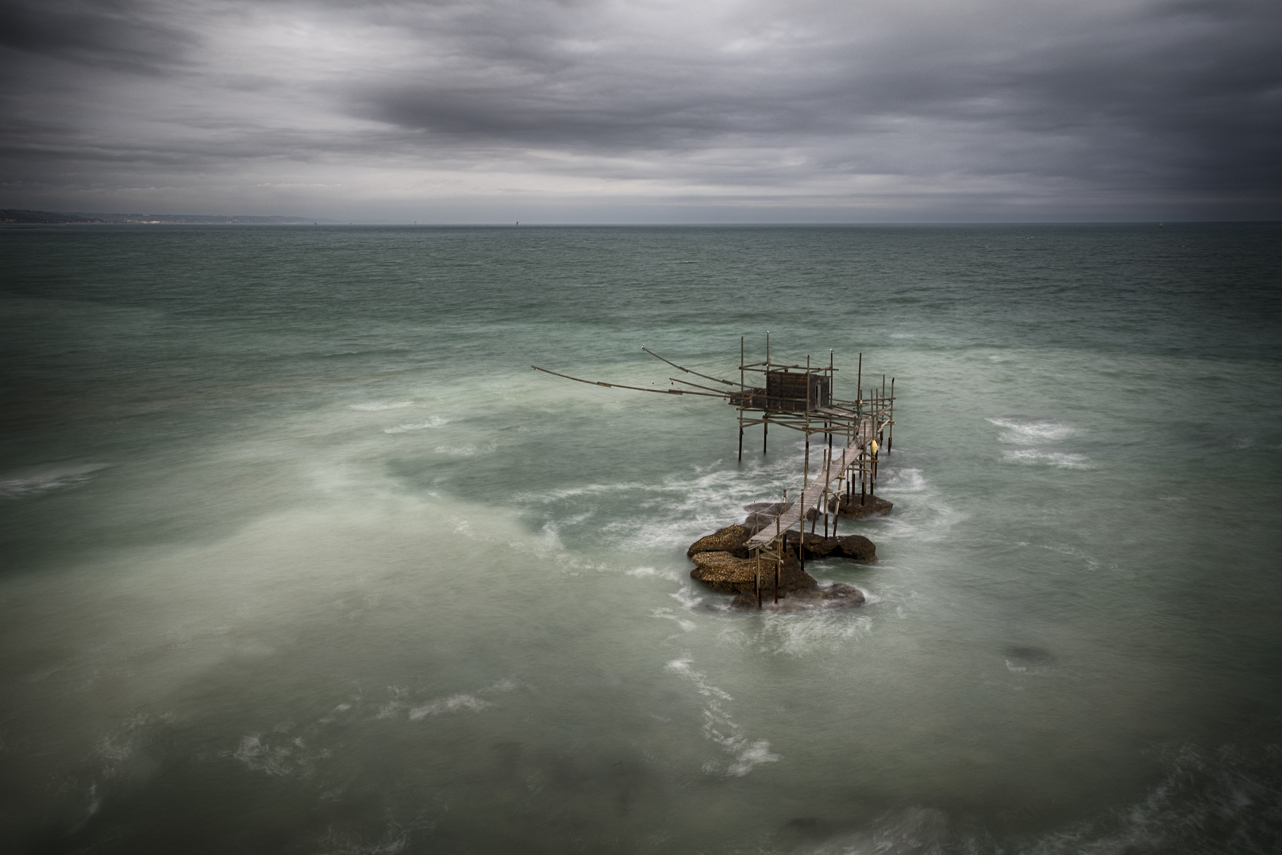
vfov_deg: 37.9
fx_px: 1247
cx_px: 641
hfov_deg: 54.4
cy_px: 428
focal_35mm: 35
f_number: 11
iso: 100
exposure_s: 4
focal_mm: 35
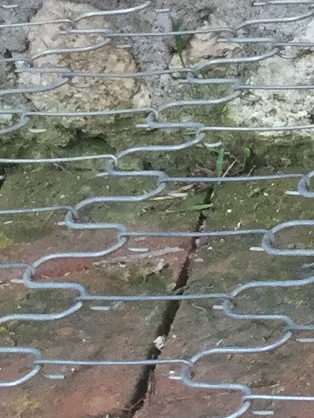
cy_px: 240
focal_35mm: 172
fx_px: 2080
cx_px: 869
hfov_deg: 7.7
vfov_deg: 11.5
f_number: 2.4
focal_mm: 3.3
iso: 32
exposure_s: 1/33
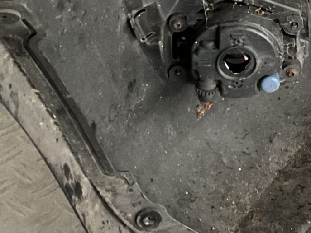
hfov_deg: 17.4
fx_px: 971
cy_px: -38
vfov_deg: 13.4
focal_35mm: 108
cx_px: 372
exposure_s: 1/40
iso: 250
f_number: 1.8
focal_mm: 3
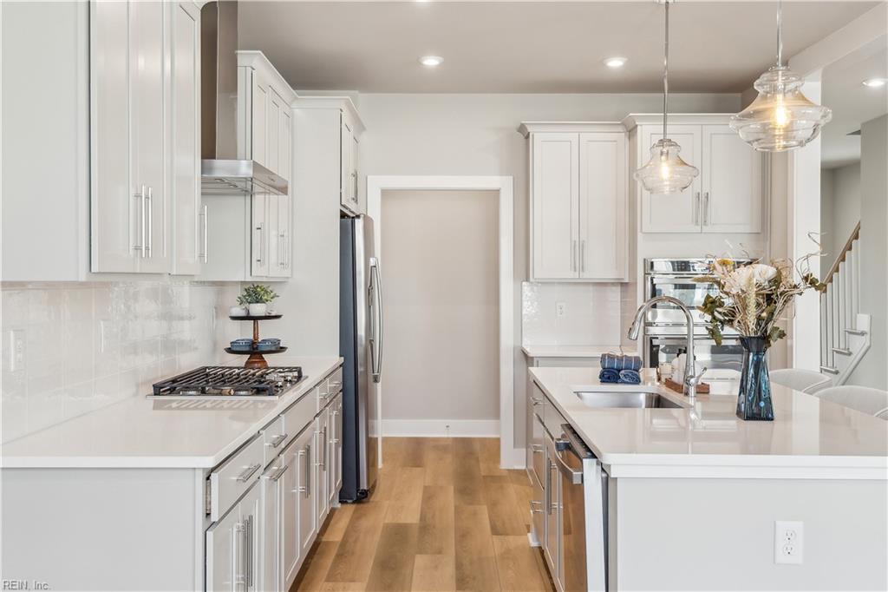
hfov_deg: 54.4
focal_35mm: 35
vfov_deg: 37.8
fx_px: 863
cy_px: 296
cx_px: 444
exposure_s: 1/13
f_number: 7.1
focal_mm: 35
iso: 200
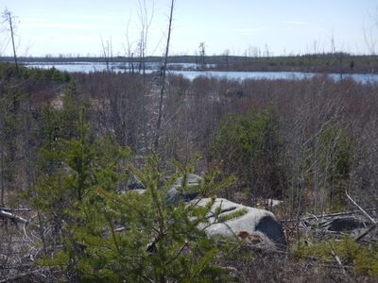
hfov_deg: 36.8
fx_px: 568
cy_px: 142
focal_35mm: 52
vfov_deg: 28.0
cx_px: 189
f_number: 4.3
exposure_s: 1/800
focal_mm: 9.2
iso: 125
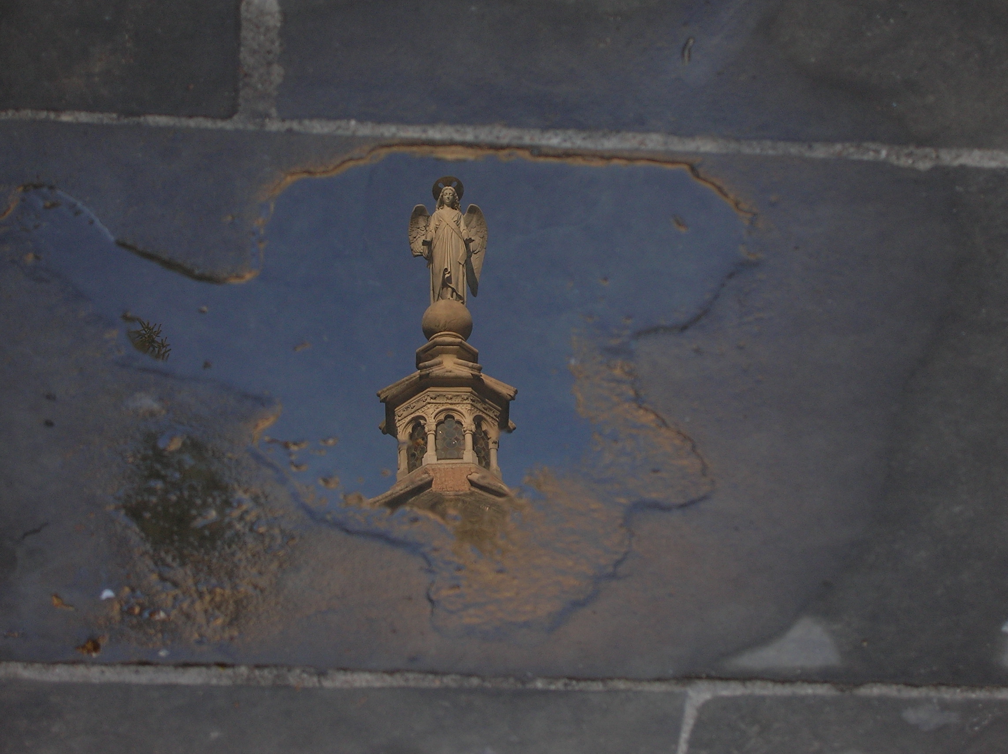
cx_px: 504
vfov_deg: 17.1
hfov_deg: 22.8
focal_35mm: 86
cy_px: 377
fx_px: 2502
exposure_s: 1/63.7
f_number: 4.4
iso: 50
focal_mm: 14.3
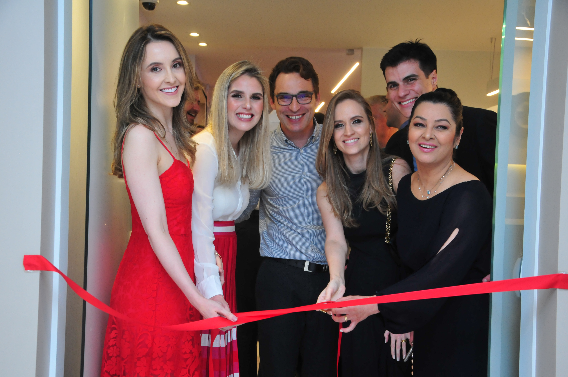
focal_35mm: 51
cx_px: 284
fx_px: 804
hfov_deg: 38.9
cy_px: 188
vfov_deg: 26.4
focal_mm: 34
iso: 800
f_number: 5.6
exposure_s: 1/60
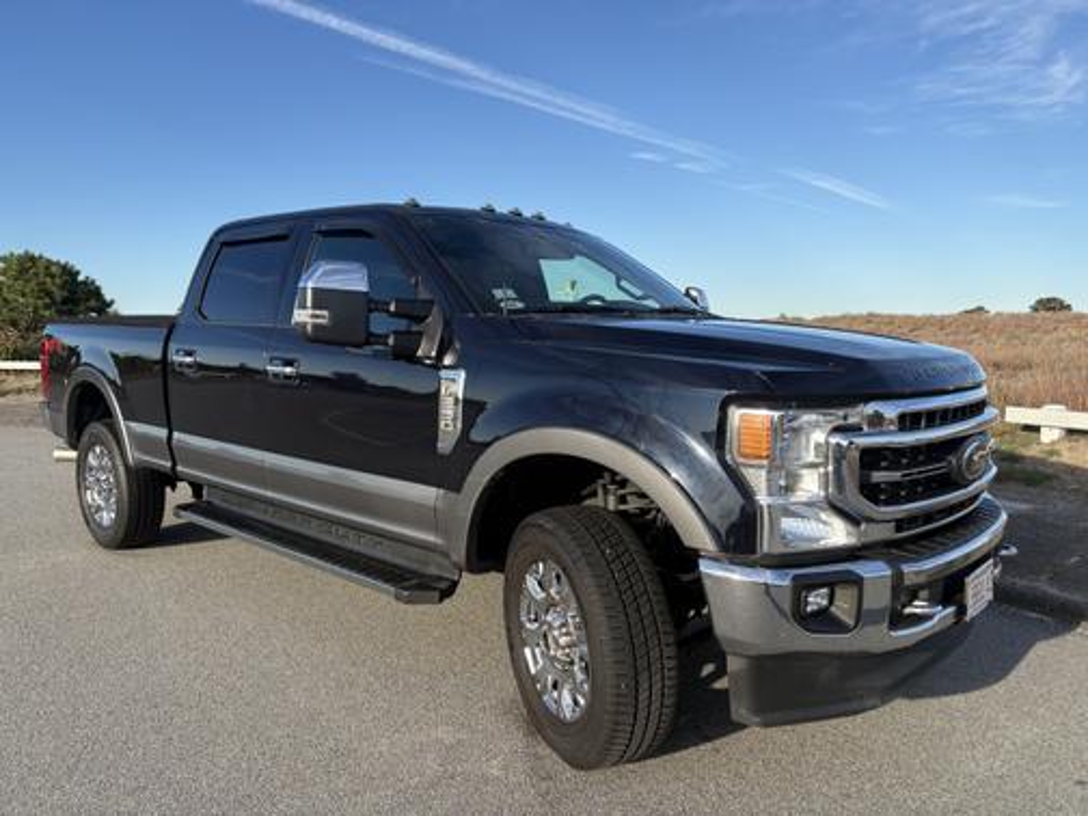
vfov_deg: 53.1
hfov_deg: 67.3
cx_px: 544
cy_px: 408
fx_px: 817
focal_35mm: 26
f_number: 1.6
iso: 50
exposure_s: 1/2141
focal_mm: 5.96
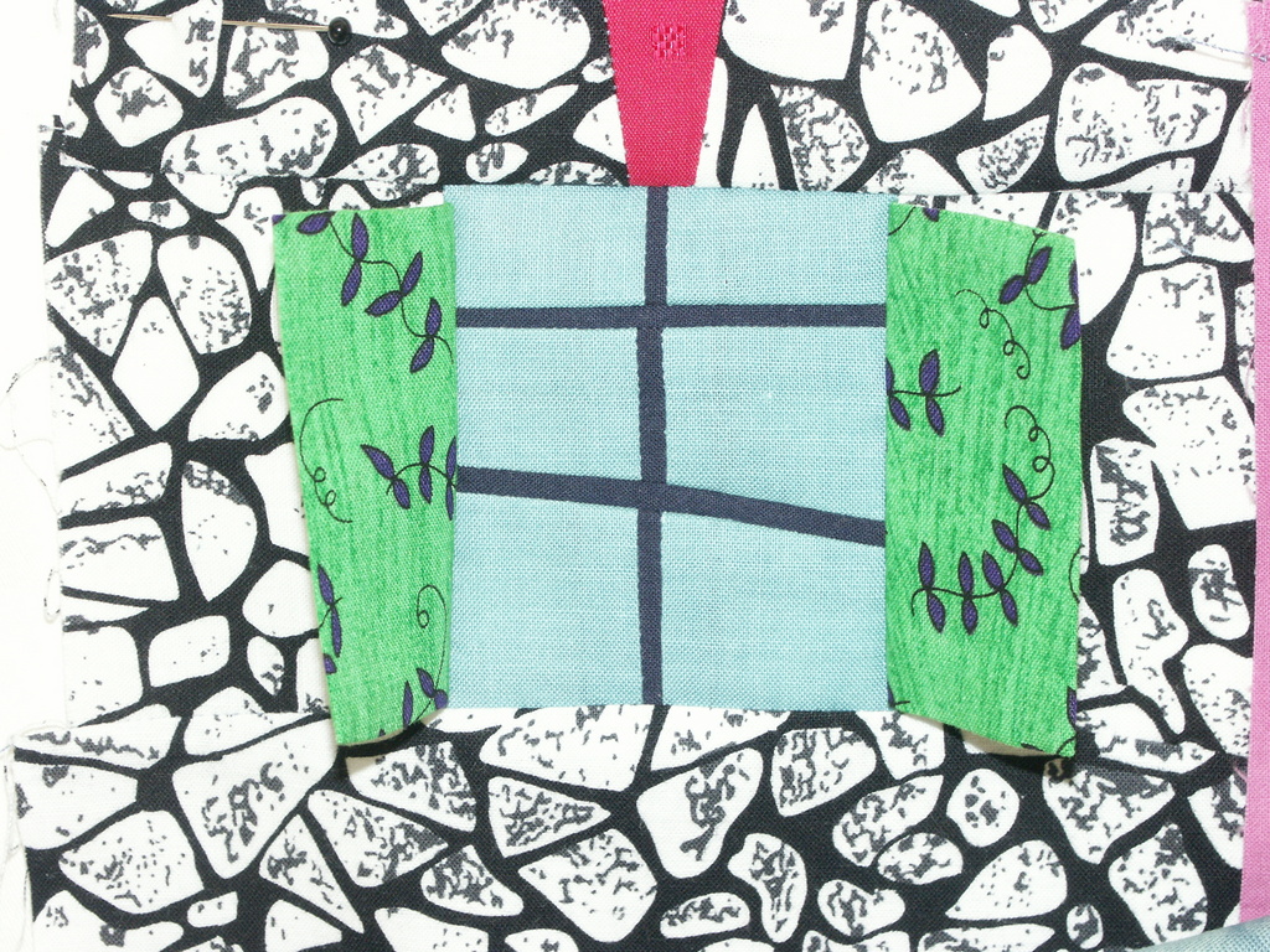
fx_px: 3889
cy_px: 476
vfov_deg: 14.0
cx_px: 635
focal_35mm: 106
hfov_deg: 18.5
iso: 200
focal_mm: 26.38
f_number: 4.5
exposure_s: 1/90
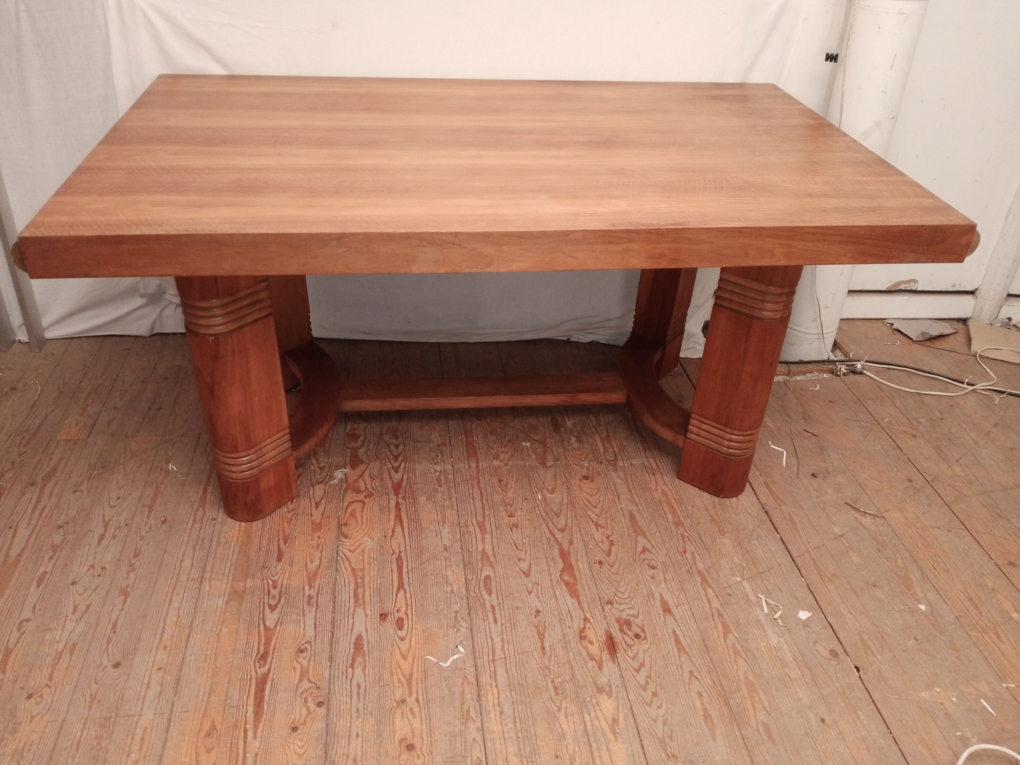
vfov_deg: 49.7
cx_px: 510
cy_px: 382
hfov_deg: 63.4
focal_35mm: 28
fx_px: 825
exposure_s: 1/33.3
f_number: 1.8
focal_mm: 4.05
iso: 1216
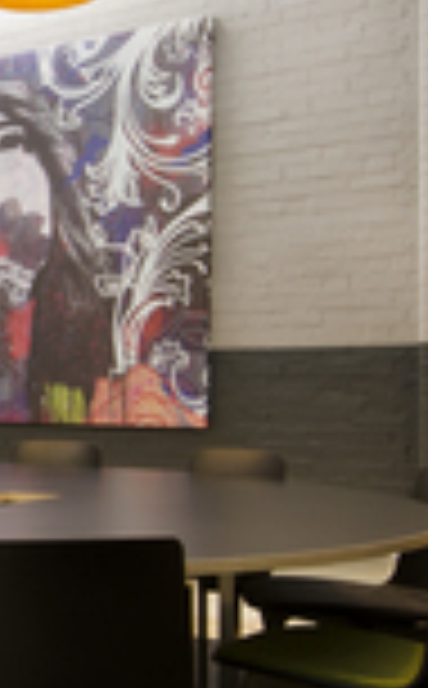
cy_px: 362
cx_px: -324
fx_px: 1313
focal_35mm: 70
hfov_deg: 15.9
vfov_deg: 29.4
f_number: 9
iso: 100
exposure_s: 1
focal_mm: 14
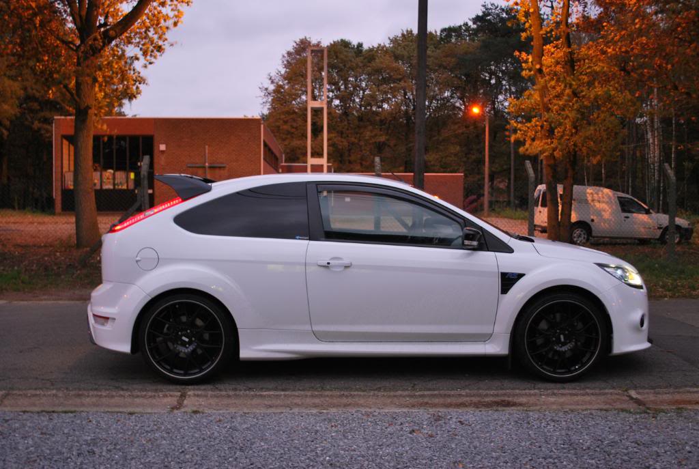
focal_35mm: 36
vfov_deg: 37.0
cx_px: 350
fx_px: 700
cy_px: 234
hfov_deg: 53.0
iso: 400
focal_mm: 24
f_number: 4.2
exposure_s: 1/6
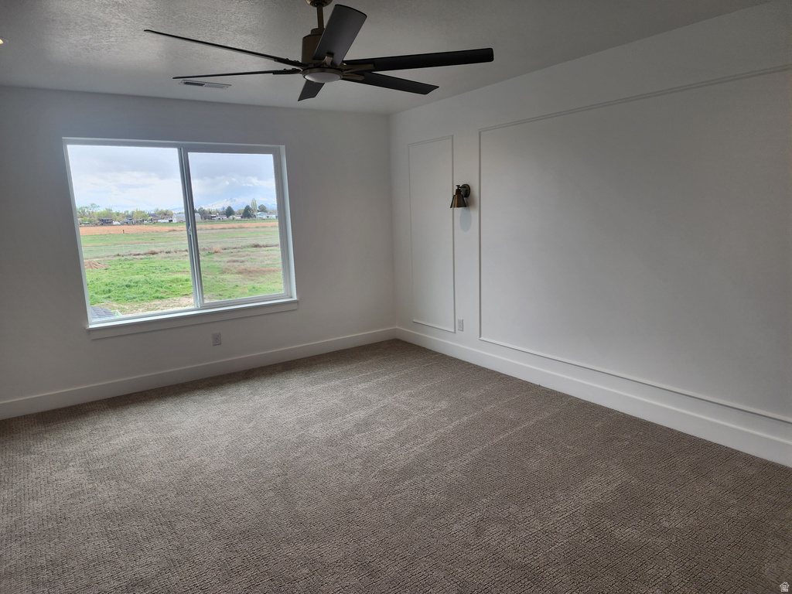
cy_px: 297
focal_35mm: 23
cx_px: 396
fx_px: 526
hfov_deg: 73.9
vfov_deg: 58.9
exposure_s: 1/120
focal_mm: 6.4
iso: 20
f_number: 1.8
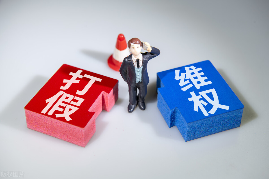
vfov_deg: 19.5
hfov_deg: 28.8
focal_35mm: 70
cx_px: 134
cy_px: 90
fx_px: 523
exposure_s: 1/100
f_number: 8
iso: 160
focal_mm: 70
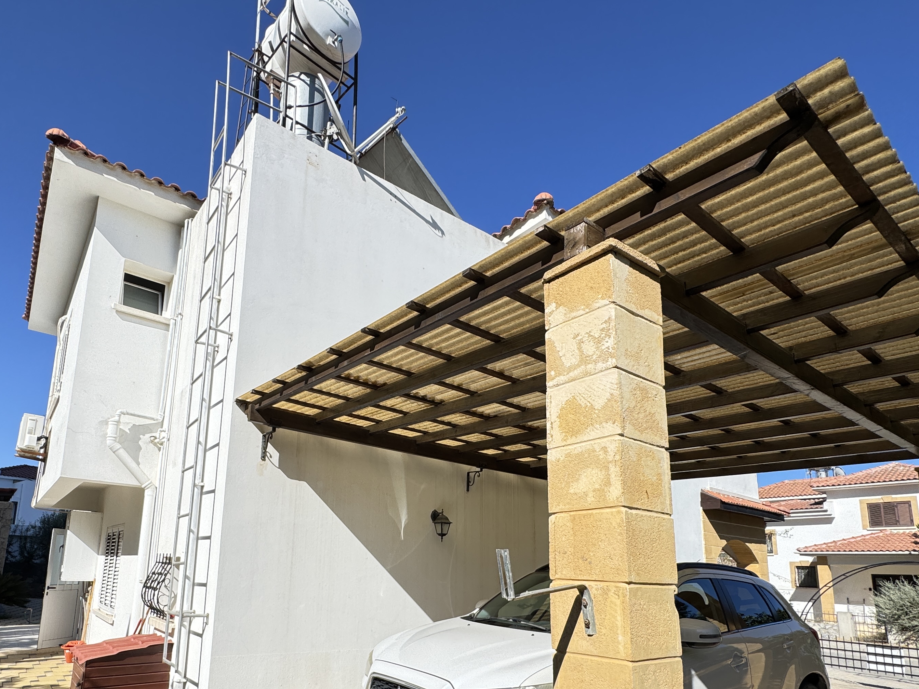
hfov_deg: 78.5
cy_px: 473
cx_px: 390
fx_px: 558
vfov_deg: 61.5
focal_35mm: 21
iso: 50
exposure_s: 1/1789
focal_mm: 2.22
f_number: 2.2
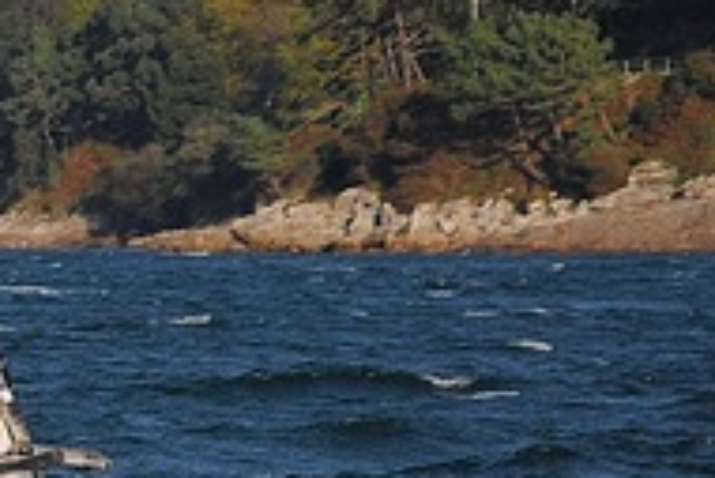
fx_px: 13774
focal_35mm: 693
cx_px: -798
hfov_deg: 3.0
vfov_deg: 2.0
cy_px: 132
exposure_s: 1/640
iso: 100
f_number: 6.3
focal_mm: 98
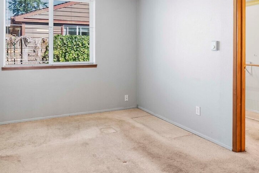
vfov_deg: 44.3
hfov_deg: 63.2
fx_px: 209
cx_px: 107
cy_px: 57
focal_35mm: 29
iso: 1000
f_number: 7.1
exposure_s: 1/8
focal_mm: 15
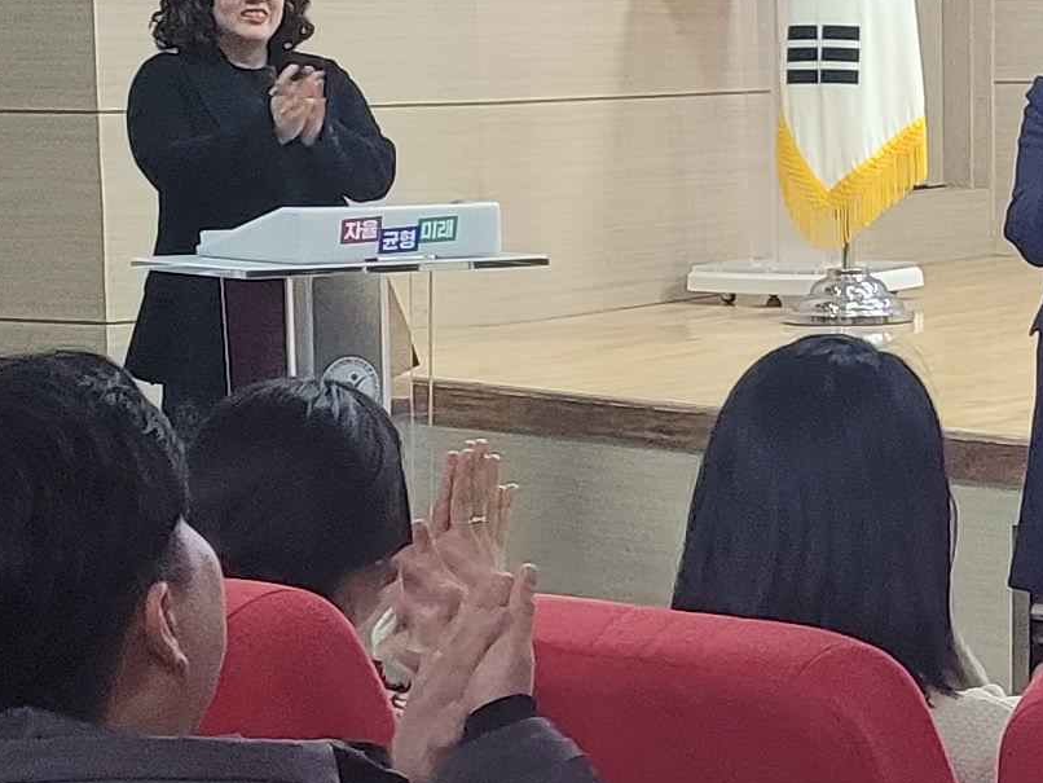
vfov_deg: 11.4
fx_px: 3918
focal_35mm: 130
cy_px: 437
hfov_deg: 14.7
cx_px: 1193
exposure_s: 1/120
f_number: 1.8
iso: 320
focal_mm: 5.4
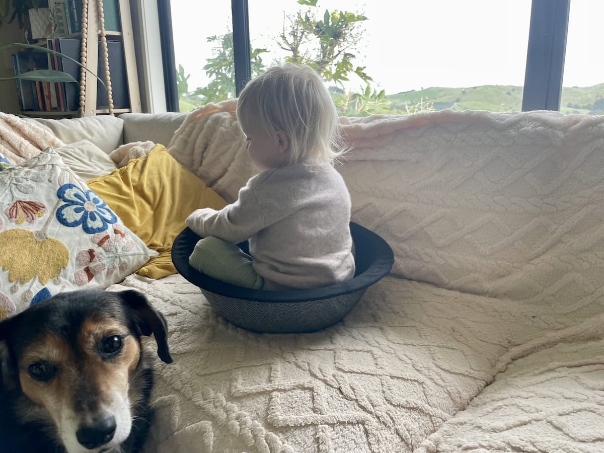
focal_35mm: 26
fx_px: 454
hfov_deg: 67.3
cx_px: 302
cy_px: 226
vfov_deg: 53.1
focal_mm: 4.2
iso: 50
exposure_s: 1/121
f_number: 1.6
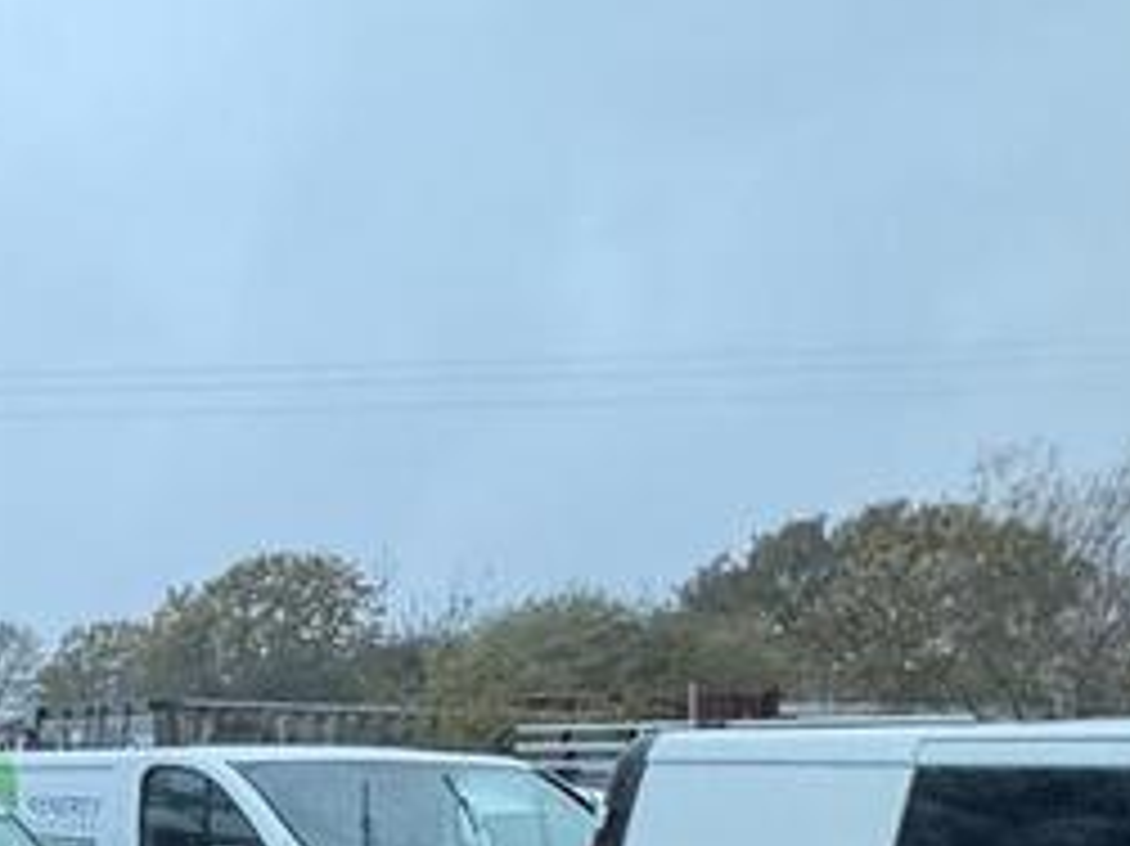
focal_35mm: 50
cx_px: -680
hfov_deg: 25.3
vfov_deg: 26.7
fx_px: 1631
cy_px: 936
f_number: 2.2
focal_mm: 2.22
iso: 800
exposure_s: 1/50
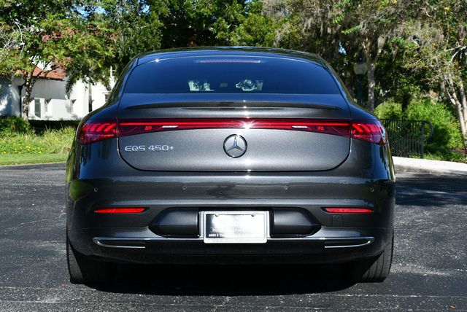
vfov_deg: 20.1
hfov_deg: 29.6
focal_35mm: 68
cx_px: 234
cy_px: 156
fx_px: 883
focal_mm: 34
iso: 100
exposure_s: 1/250
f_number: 8
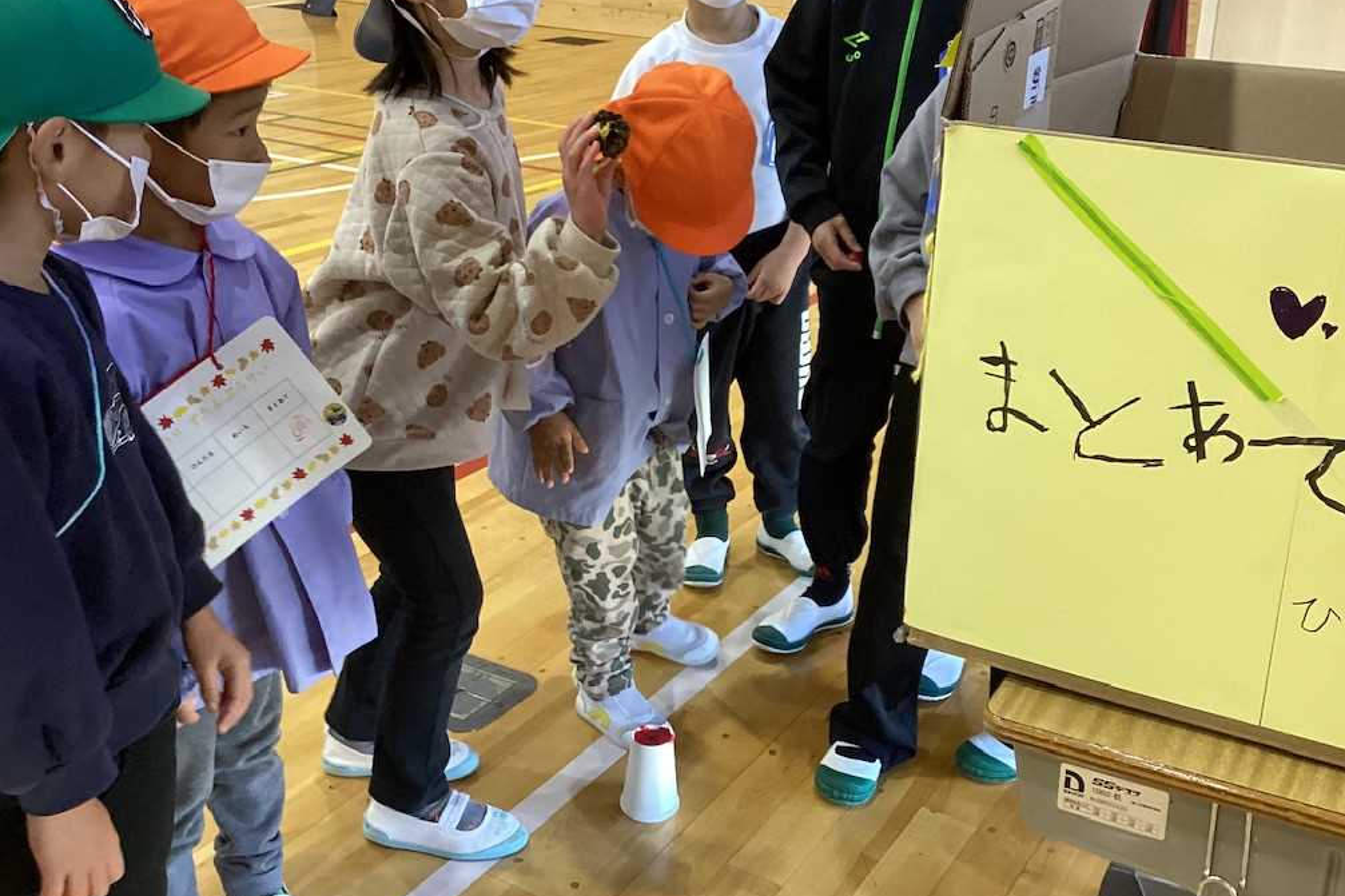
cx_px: 748
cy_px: 393
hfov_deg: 47.3
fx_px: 1531
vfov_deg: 32.6
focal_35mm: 41
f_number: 2.4
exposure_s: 1/60
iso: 160
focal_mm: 3.3
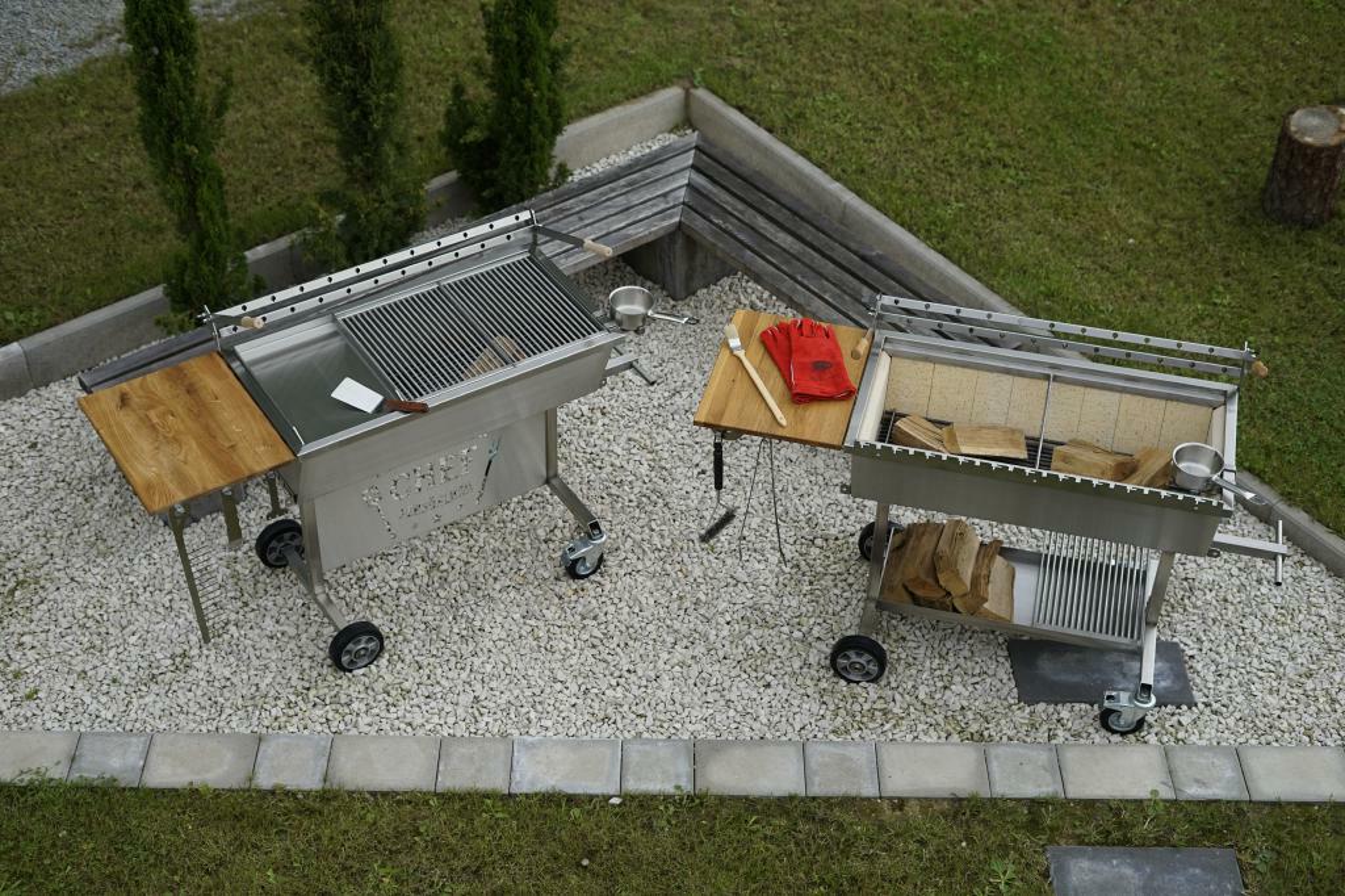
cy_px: 448
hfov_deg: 39.6
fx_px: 1867
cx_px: 672
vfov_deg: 27.0
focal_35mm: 50
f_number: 3.2
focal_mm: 50
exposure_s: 1/400
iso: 100
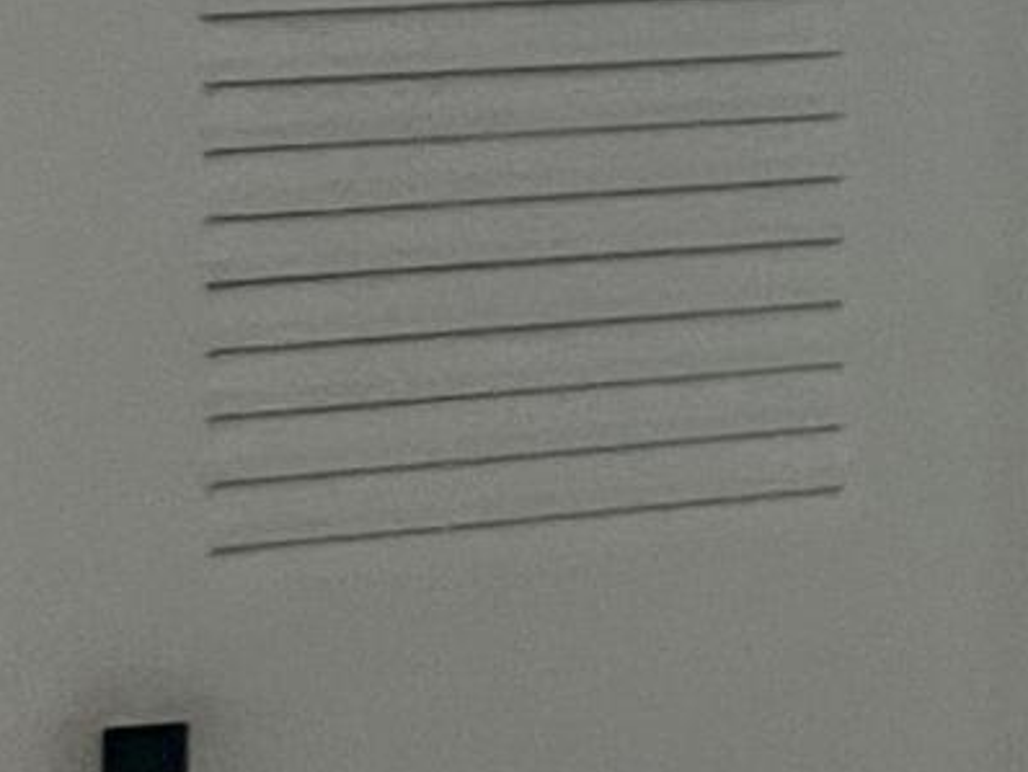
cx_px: 3634
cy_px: -93
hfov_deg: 8.0
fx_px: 5586
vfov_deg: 7.9
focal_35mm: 188
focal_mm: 5.1
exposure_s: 1/60
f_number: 1.6
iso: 200
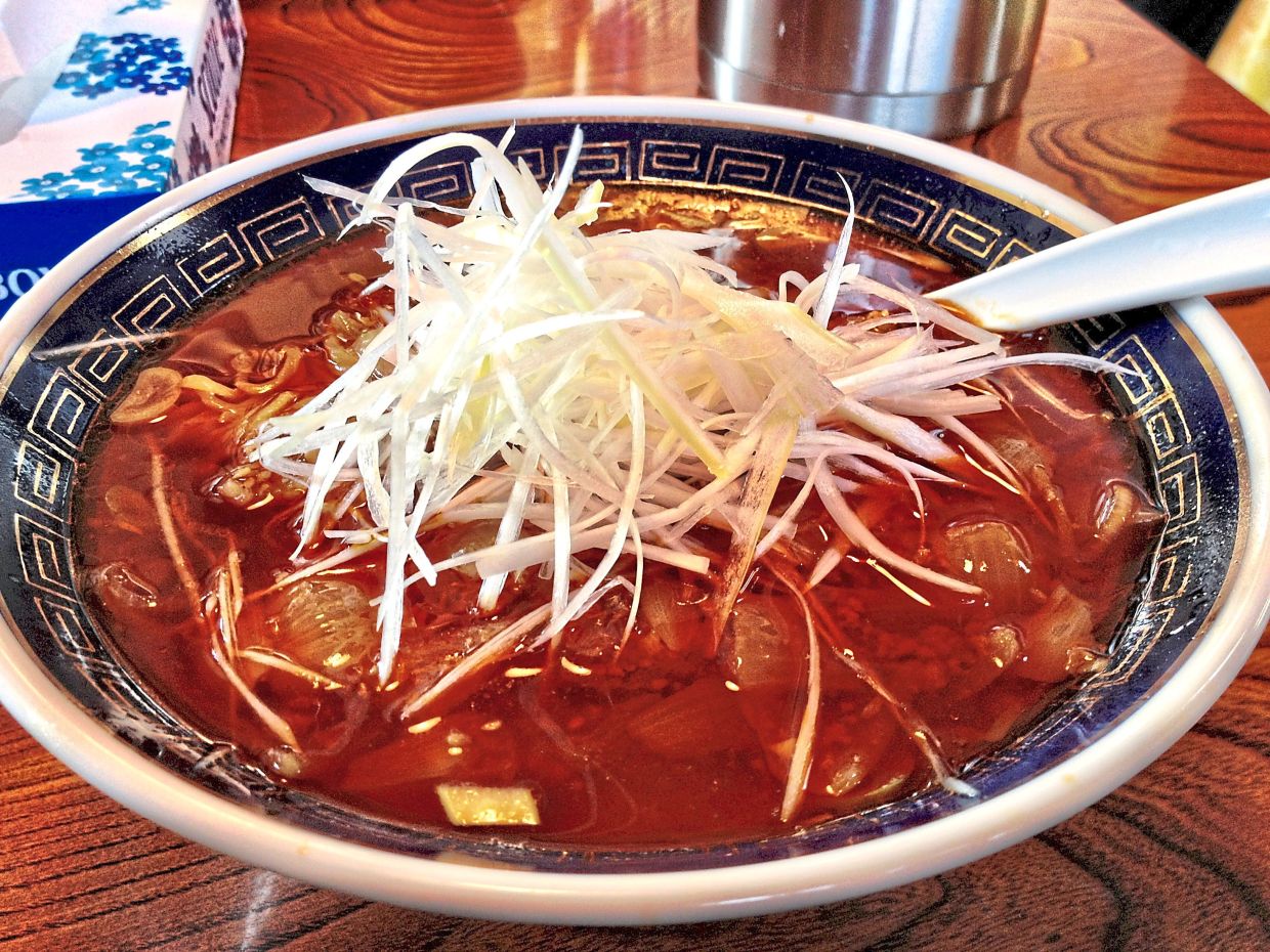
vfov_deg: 40.7
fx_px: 1284
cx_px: 635
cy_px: 476
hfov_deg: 52.6
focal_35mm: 35
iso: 64
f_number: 2.4
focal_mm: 4.28
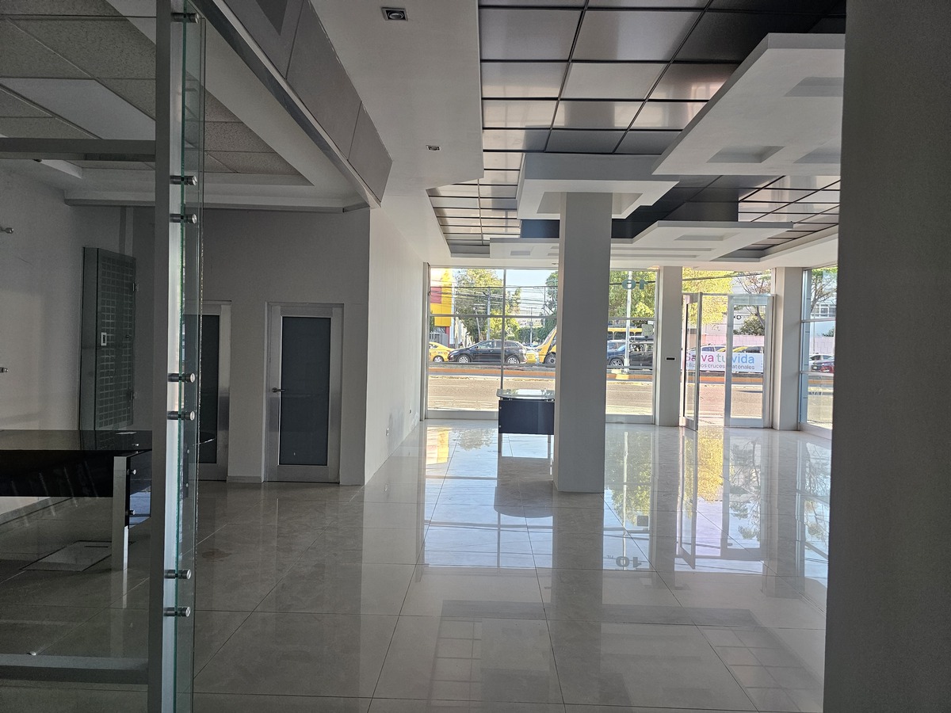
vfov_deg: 58.9
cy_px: 356
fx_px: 632
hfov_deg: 73.9
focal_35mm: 23
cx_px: 476
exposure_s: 1/359
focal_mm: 6.3
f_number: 1.7
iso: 250
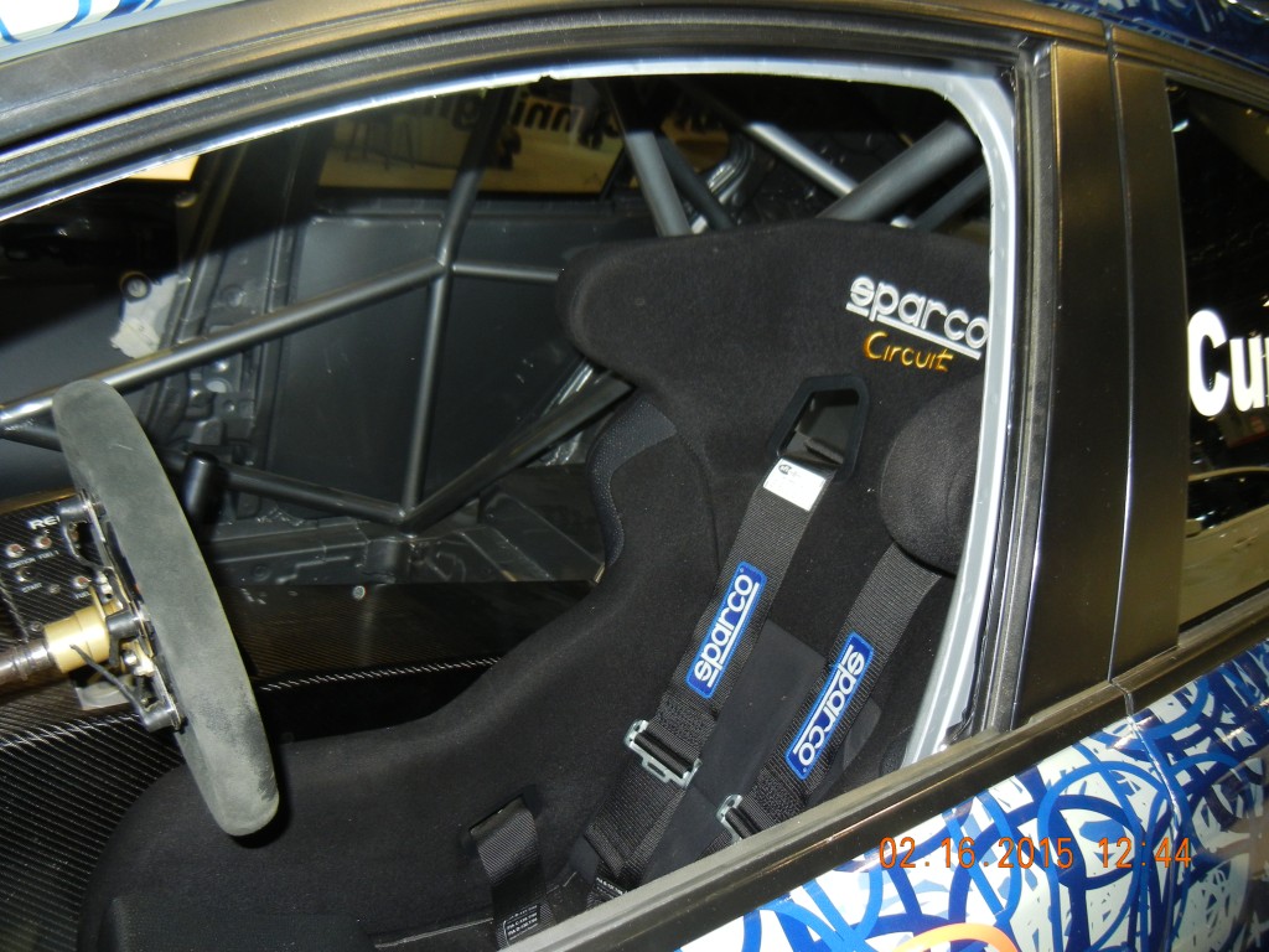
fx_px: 1100
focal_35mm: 30
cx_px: 634
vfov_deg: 46.8
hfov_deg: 60.0
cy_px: 476
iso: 200
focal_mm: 5.4
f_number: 3.5
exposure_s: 1/30
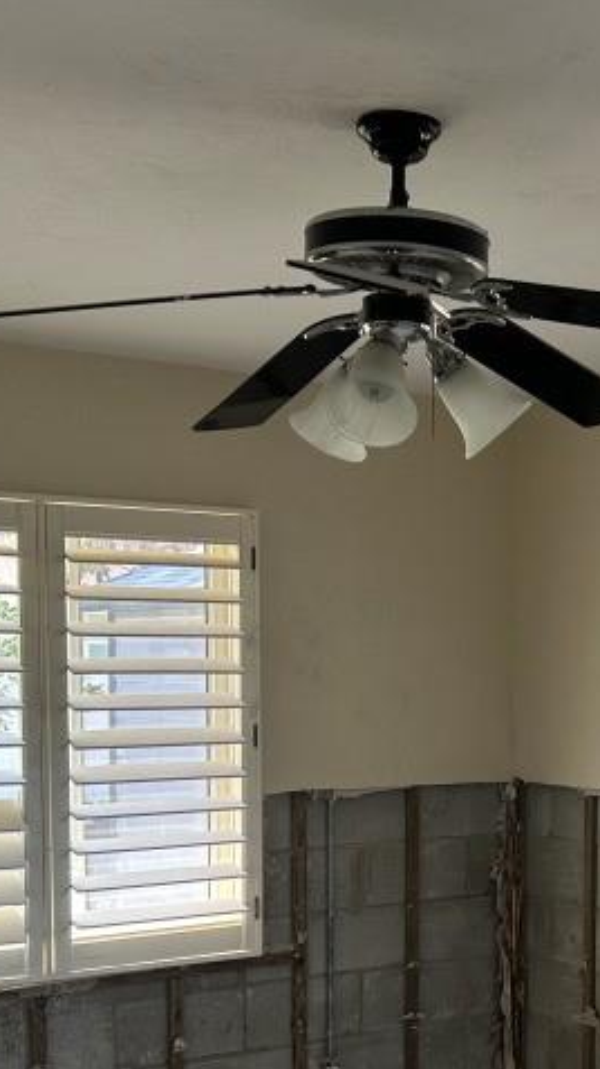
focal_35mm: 57
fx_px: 1614
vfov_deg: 35.9
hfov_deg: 20.5
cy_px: 782
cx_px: 578
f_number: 1.5
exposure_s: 1/140
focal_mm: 5.7
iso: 50
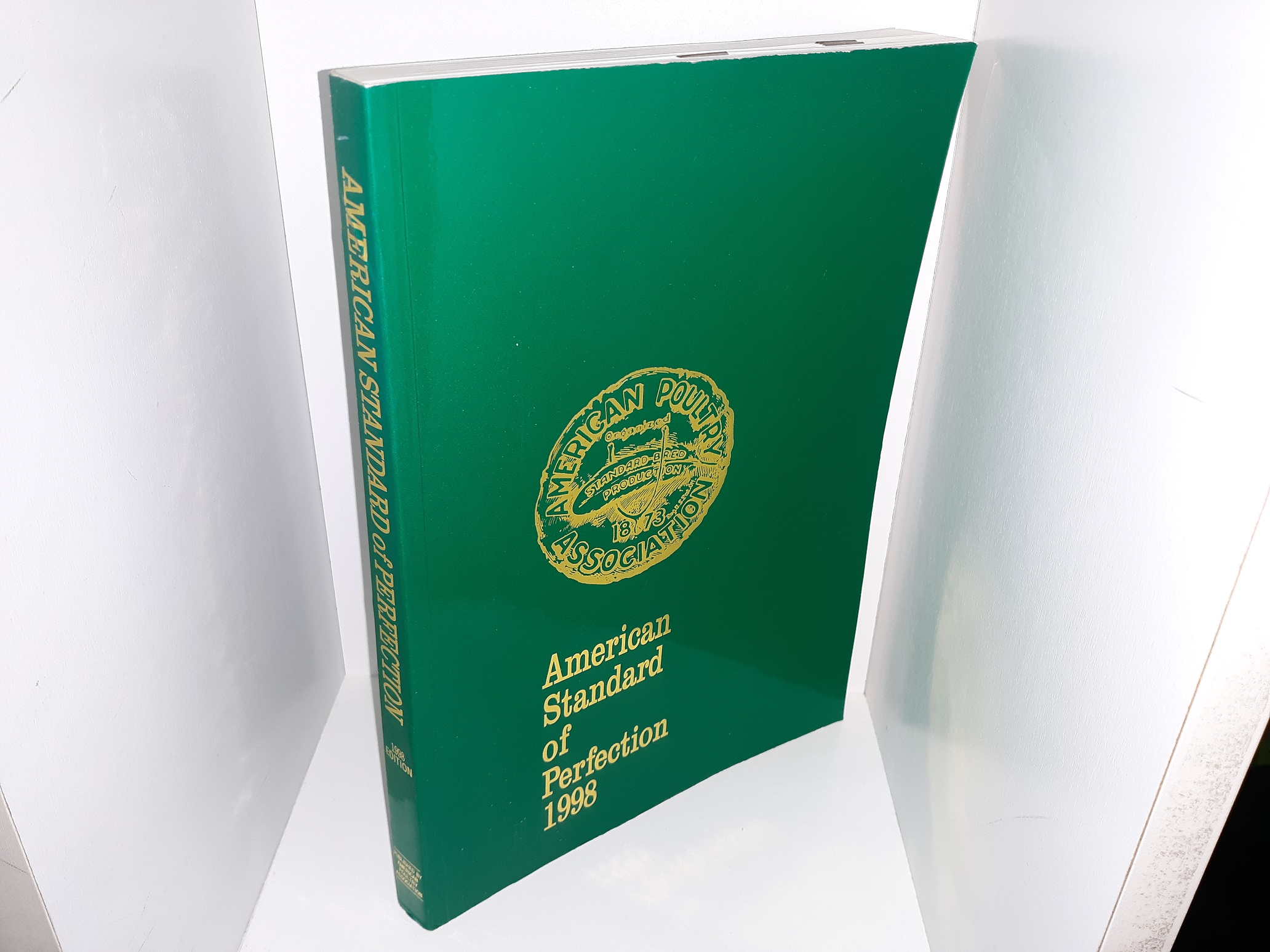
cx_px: 635
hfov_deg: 63.4
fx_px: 1027
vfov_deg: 49.7
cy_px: 476
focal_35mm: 28
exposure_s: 1/60
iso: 50
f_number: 1.7
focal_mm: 3.7
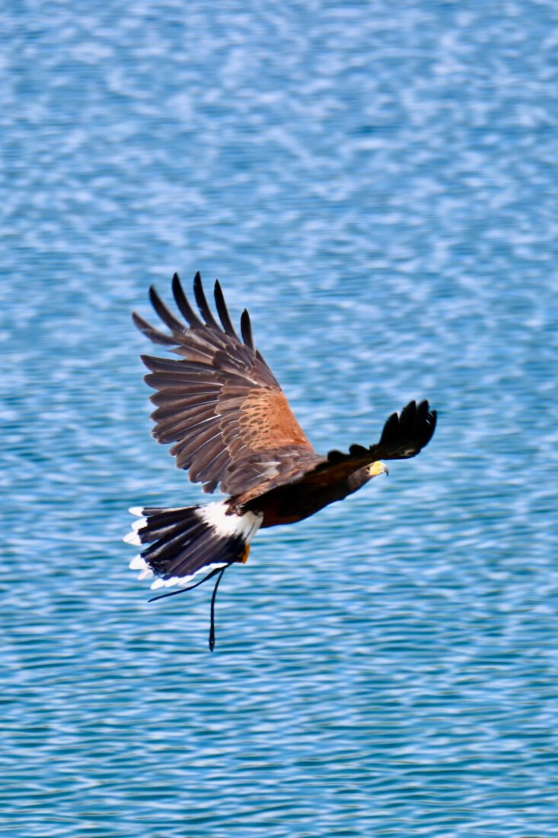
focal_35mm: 450
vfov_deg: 4.6
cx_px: 279
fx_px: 10465
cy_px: 419
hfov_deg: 3.1
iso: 140
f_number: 5.6
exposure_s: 1/500
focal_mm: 300
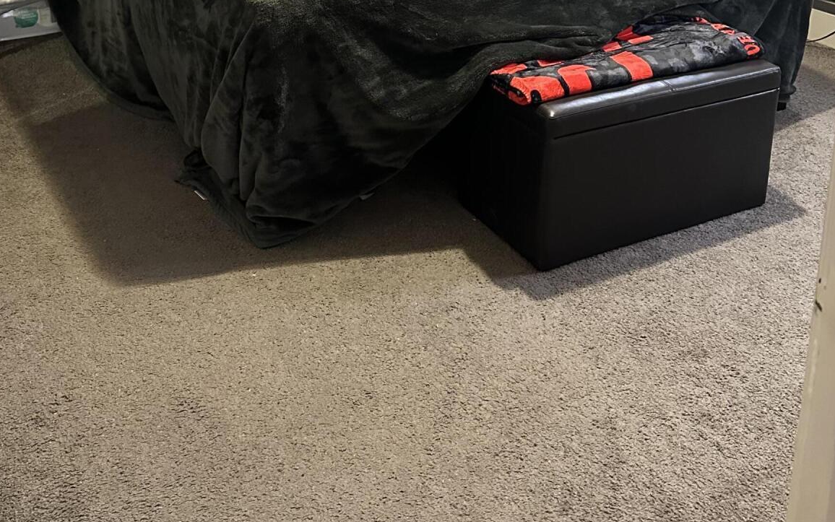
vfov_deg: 26.8
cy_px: -58
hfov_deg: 45.2
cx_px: 363
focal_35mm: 44
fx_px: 1001
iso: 800
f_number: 1.78
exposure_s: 1/40
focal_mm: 6.86
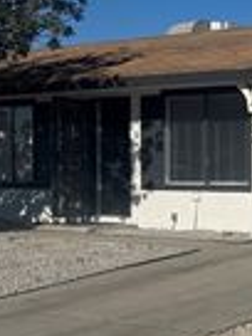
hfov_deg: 15.8
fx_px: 854
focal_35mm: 88
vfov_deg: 22.2
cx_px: 341
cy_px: 199
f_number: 1.78
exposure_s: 1/12346
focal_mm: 6.76
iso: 80
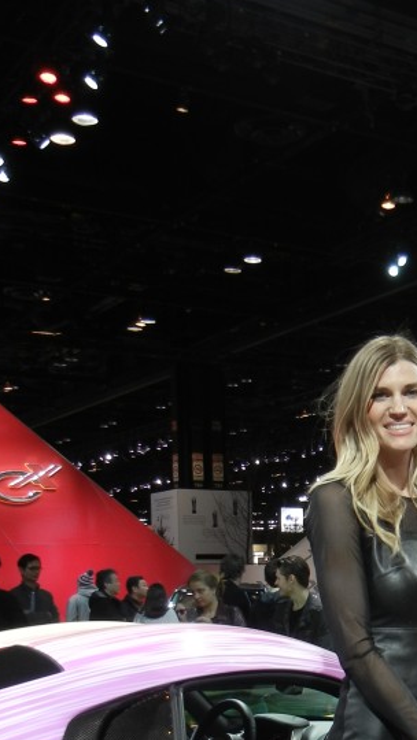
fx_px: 1218
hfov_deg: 18.8
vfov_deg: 32.4
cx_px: 444
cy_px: 647
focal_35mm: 62
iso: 160
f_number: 3.5
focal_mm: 5.4
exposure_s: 1/67.6
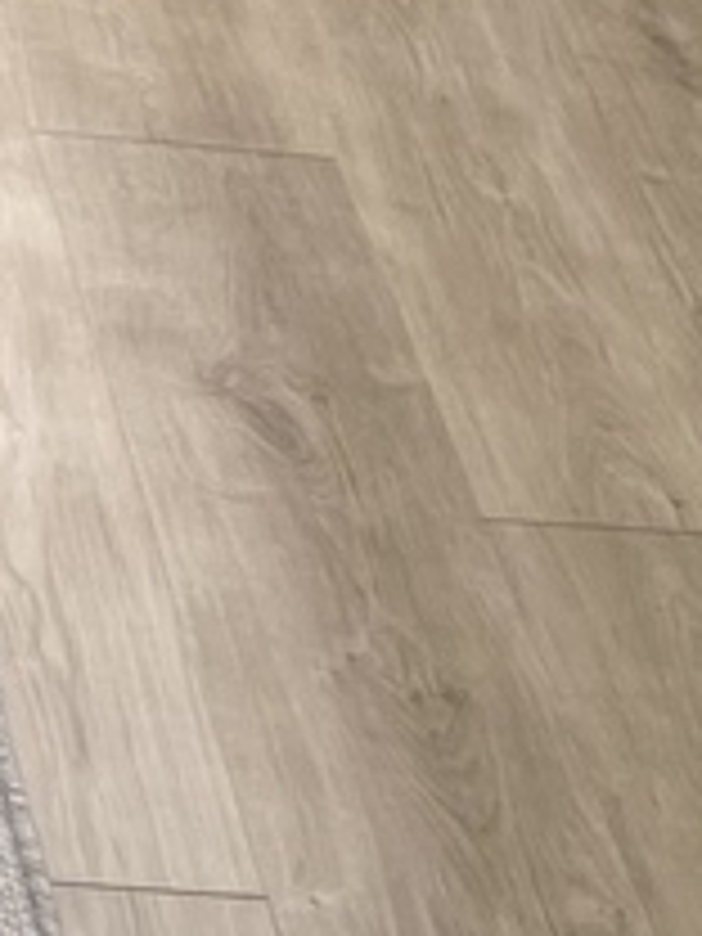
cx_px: -702
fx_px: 3380
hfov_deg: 10.8
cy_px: -333
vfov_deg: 15.0
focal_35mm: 125
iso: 40
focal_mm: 5.1
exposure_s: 1/122
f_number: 1.6
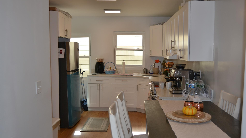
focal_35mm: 38
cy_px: 76
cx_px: 124
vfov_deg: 31.2
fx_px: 248
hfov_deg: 52.8
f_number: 4
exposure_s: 1/125
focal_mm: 24
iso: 180
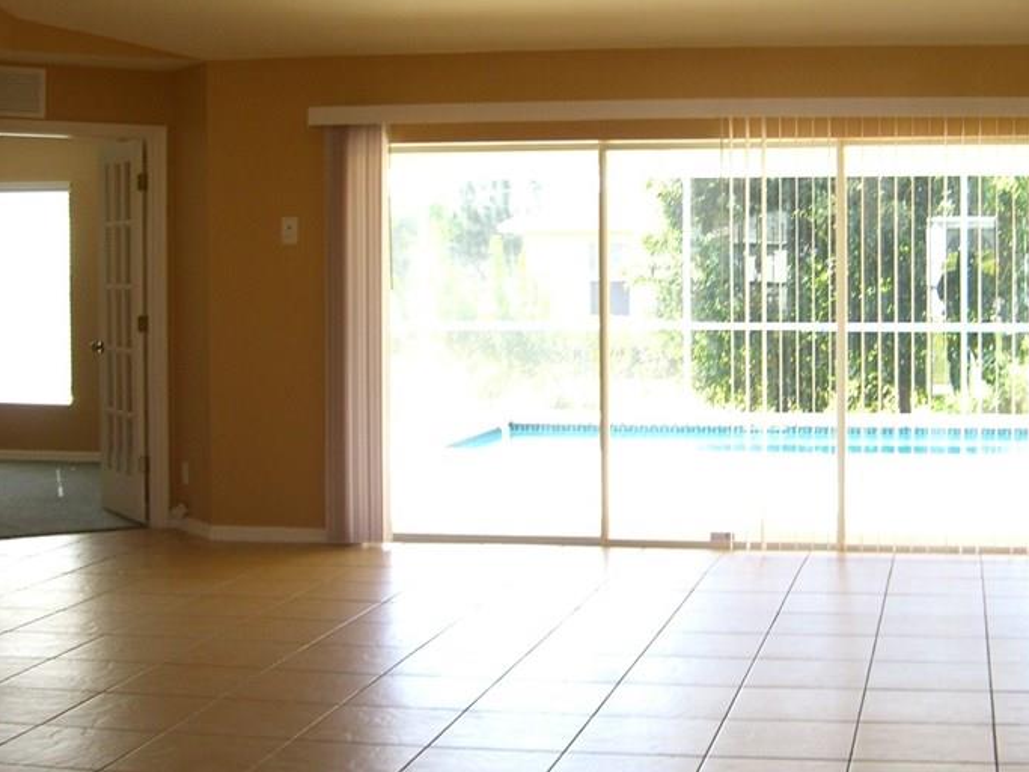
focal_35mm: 57
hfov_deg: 33.3
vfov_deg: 25.6
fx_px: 1694
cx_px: 743
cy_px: 302
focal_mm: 7.9
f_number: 2.8
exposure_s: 1/80
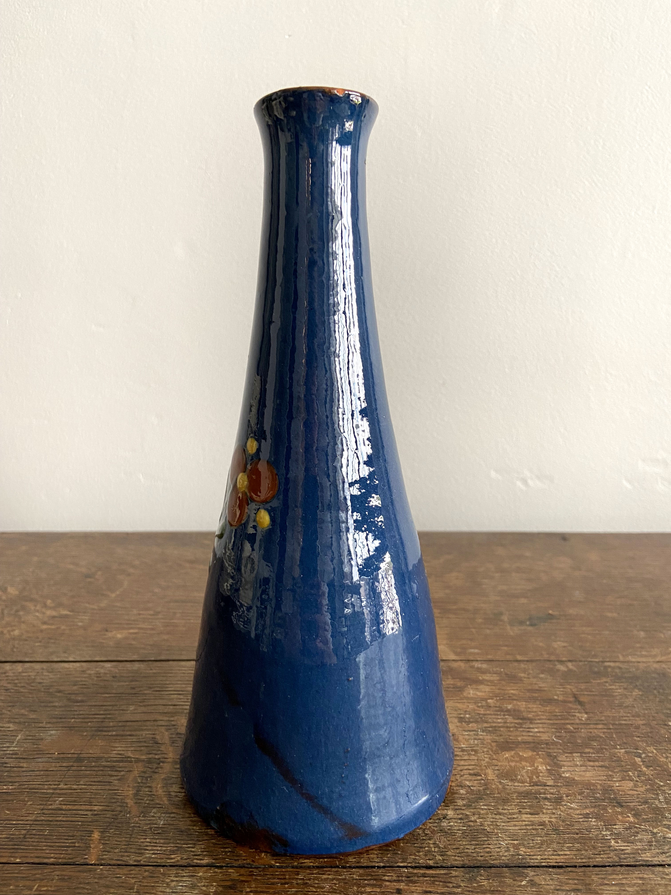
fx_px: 672
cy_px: 448
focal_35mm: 26
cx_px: 336
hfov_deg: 53.1
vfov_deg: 67.3
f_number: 1.8
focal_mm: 4.25
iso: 125
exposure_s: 1/63
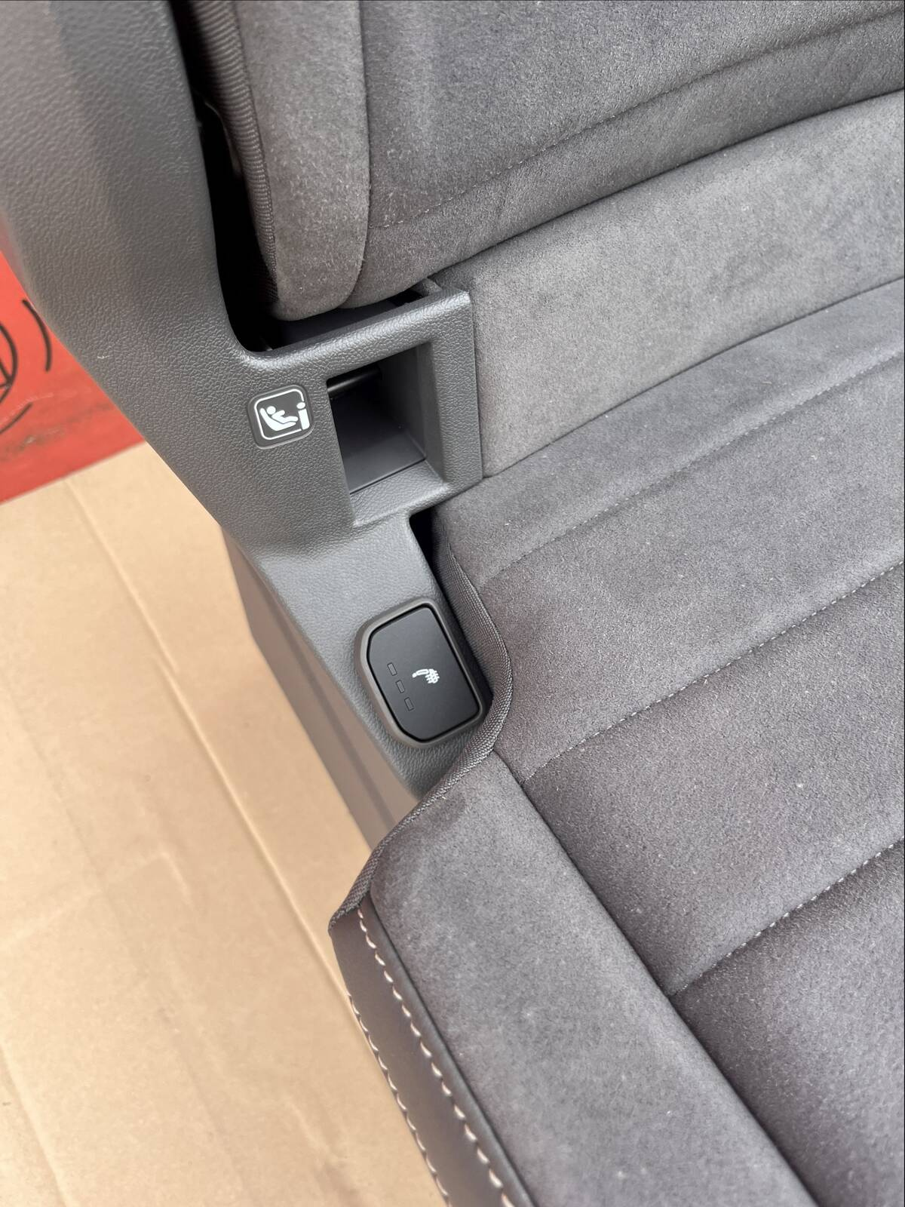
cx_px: 452
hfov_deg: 53.1
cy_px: 604
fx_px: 906
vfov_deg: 67.3
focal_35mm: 26
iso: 40
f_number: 1.6
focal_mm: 5.1
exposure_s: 1/122
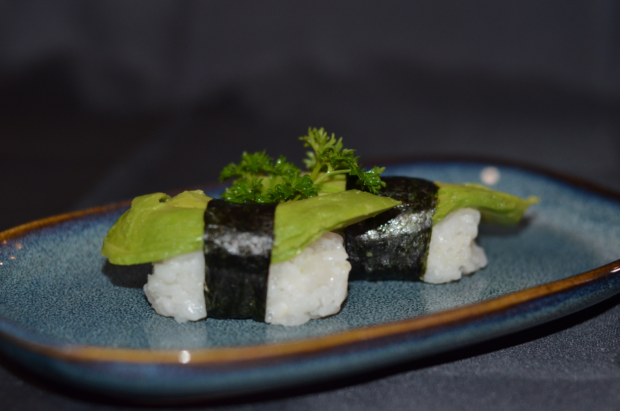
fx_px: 1289
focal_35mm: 75
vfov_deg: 18.1
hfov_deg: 27.0
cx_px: 310
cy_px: 206
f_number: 2.8
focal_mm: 50
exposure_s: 1/60
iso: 720
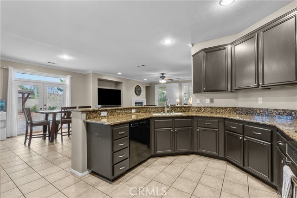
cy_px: 99
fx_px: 132
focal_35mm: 16
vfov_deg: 73.8
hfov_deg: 96.7
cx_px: 148
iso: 2000
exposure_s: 1/13
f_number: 8
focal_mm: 16
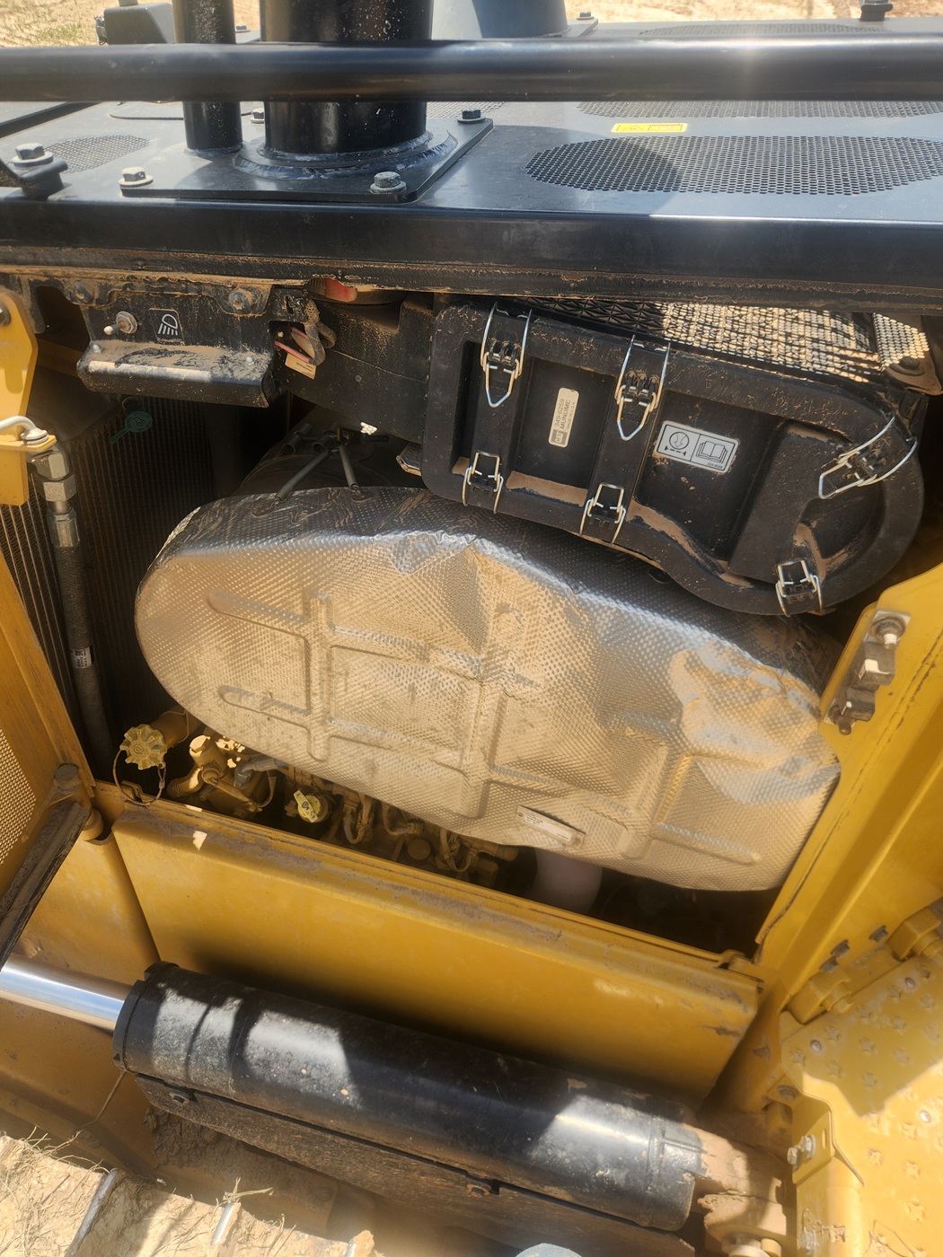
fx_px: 835
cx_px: 472
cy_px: 628
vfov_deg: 73.9
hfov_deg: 58.9
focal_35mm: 23
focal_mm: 5.4
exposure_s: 1/692
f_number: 1.8
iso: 20
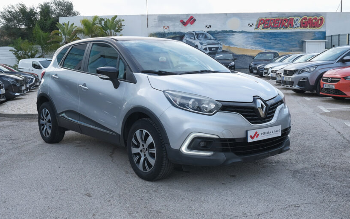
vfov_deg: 30.5
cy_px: 97
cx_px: 168
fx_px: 401
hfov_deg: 47.2
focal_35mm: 42
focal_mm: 22.1
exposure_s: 1/100
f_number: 9
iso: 160
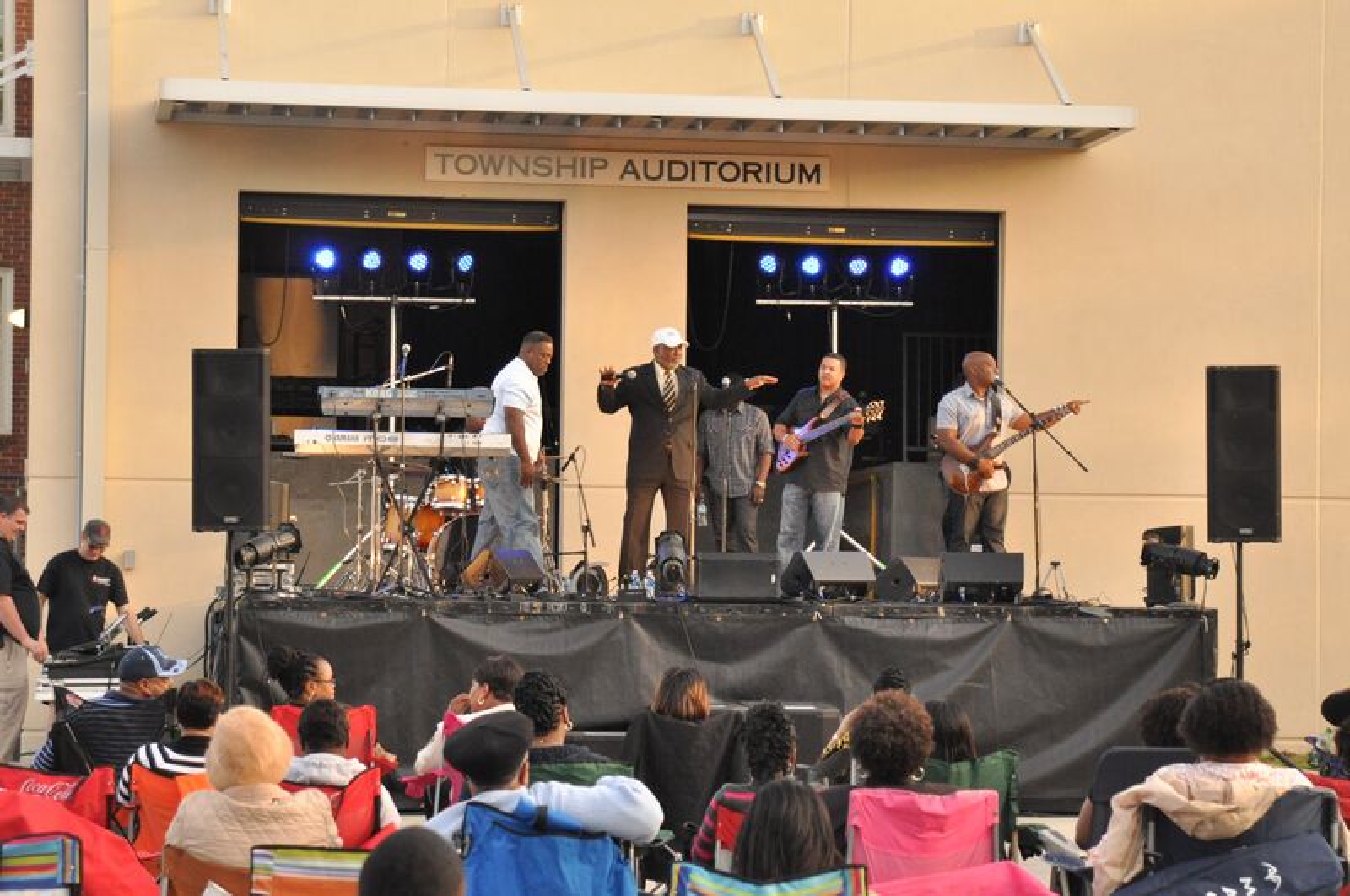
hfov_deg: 19.0
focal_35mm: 108
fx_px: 4044
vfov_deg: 12.6
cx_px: 675
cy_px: 448
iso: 1600
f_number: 6.3
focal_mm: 72
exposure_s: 1/640
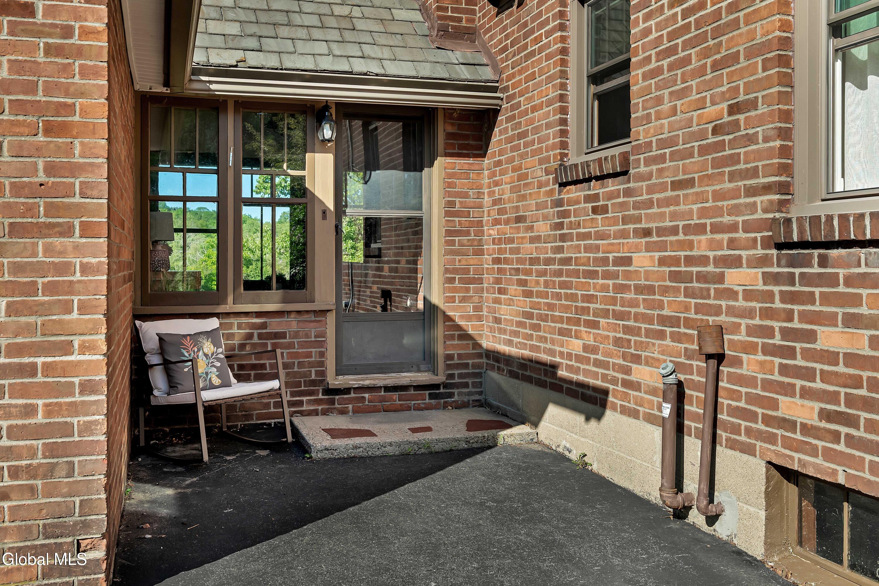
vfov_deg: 37.9
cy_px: 293
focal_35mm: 35
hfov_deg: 54.4
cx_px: 440
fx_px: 855
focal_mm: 35
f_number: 9
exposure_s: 1/125
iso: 640
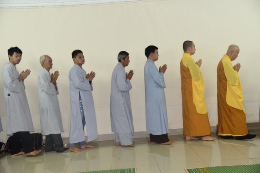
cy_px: 86
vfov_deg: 29.3
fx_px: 332
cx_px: 130
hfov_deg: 42.7
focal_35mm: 46
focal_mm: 46
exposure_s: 1/60
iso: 1100
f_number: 4
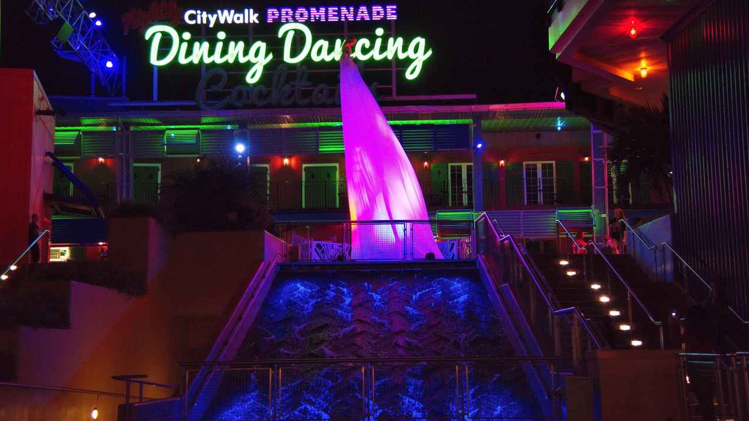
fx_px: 1013
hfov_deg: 40.6
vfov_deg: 23.5
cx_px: 378
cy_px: 197
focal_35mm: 51
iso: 2500
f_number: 4
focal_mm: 48
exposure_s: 1/100
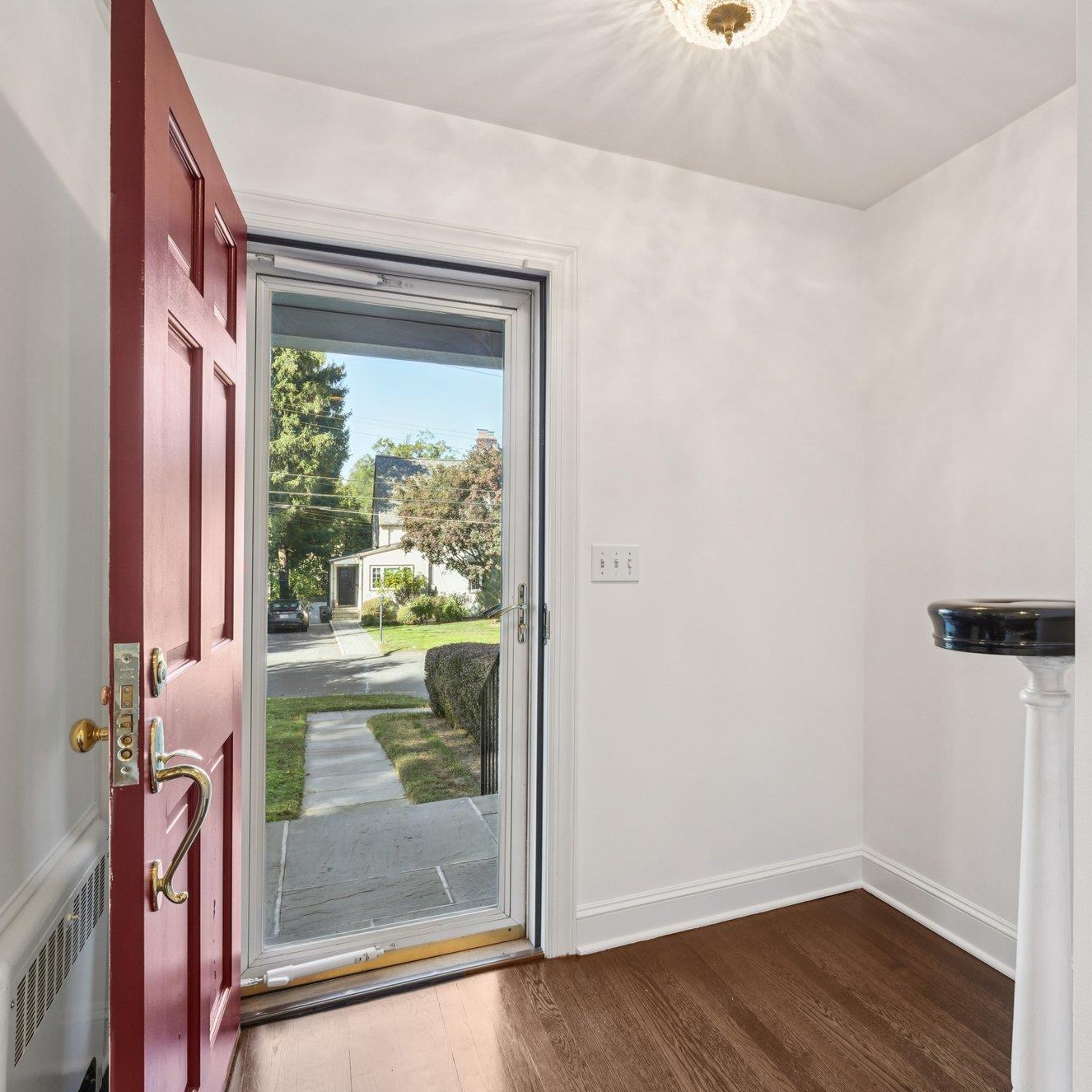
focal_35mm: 21
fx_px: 749
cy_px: 556
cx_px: 638
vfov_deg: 72.1
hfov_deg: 71.6
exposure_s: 1/30
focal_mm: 16
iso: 250
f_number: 9
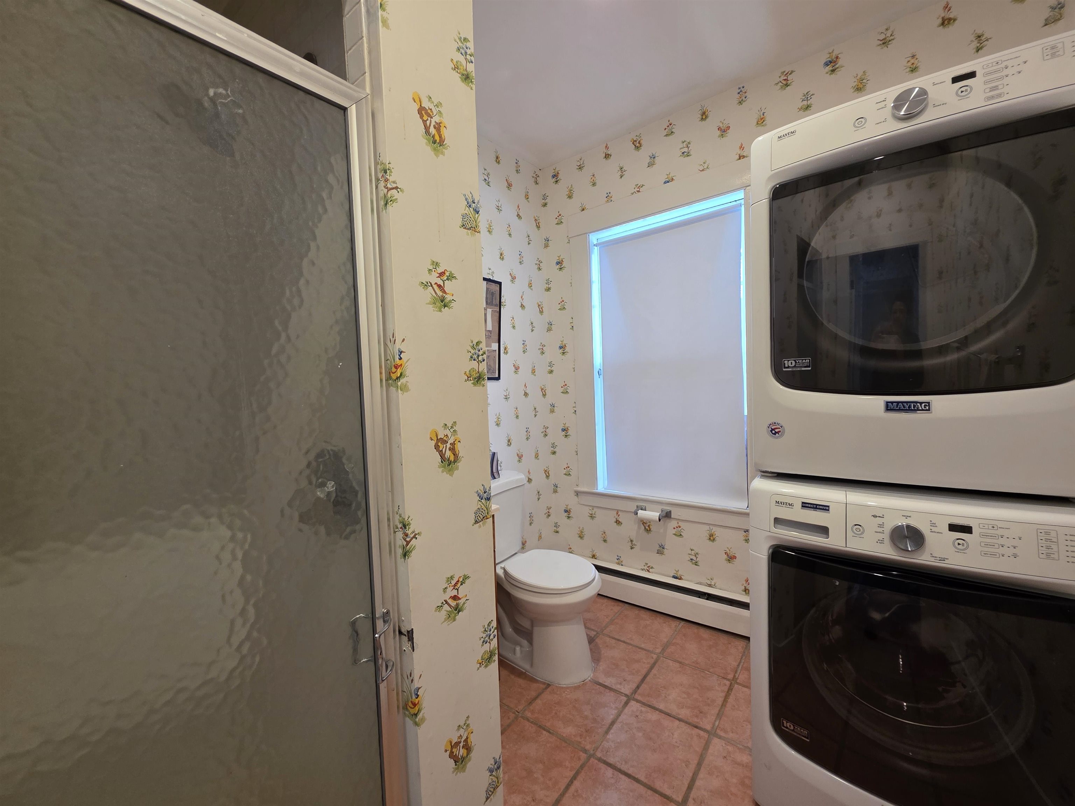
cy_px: 403
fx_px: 404
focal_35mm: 13
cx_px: 538
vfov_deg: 89.9
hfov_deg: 106.2
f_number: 1.9
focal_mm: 2.2
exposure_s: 1/60
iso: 160
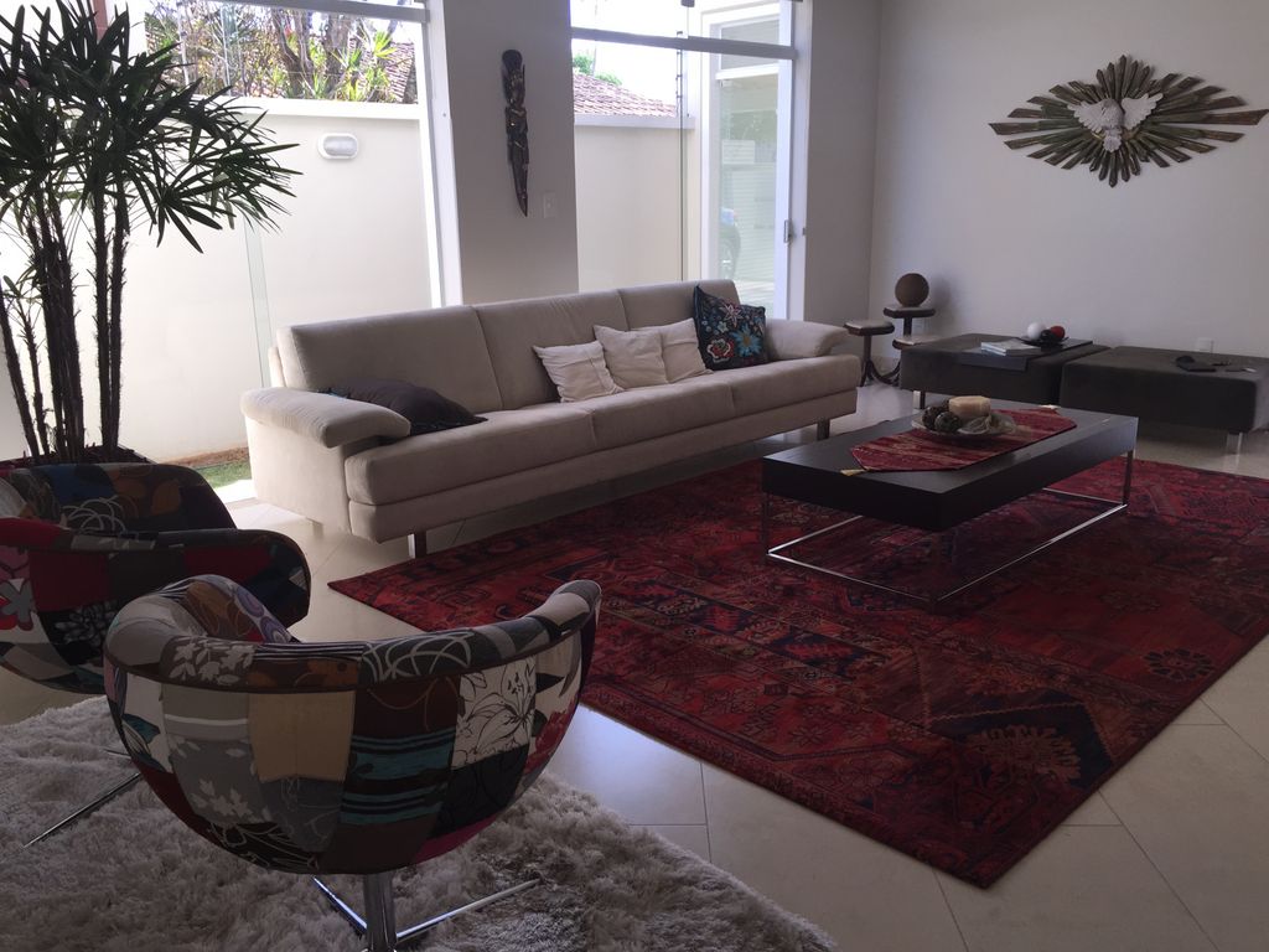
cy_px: 476
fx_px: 1063
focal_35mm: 29
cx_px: 634
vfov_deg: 48.2
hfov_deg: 61.7
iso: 32
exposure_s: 1/120
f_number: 2.2
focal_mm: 4.15
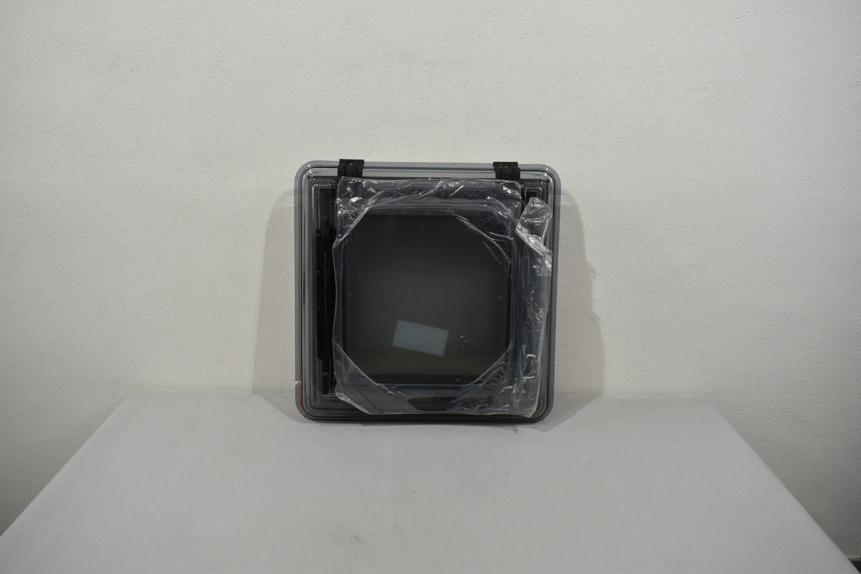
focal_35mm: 30
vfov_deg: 43.6
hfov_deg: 61.9
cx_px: 430
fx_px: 717
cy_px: 287
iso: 400
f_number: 5.6
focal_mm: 20
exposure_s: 1/125
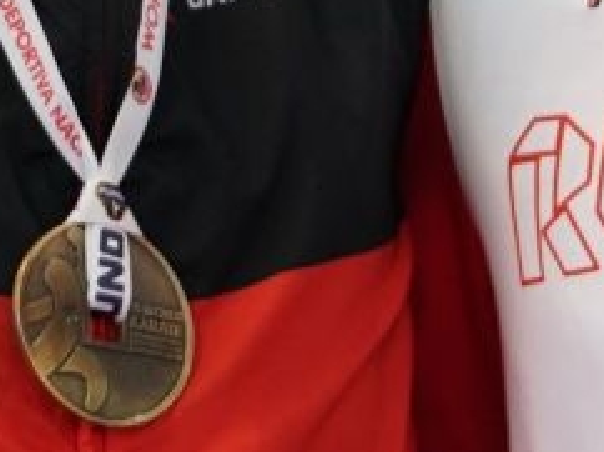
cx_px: 432
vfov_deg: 1.6
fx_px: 16229
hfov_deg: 2.1
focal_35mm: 931
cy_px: 110
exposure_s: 1/250
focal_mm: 130
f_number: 2.8
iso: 1000
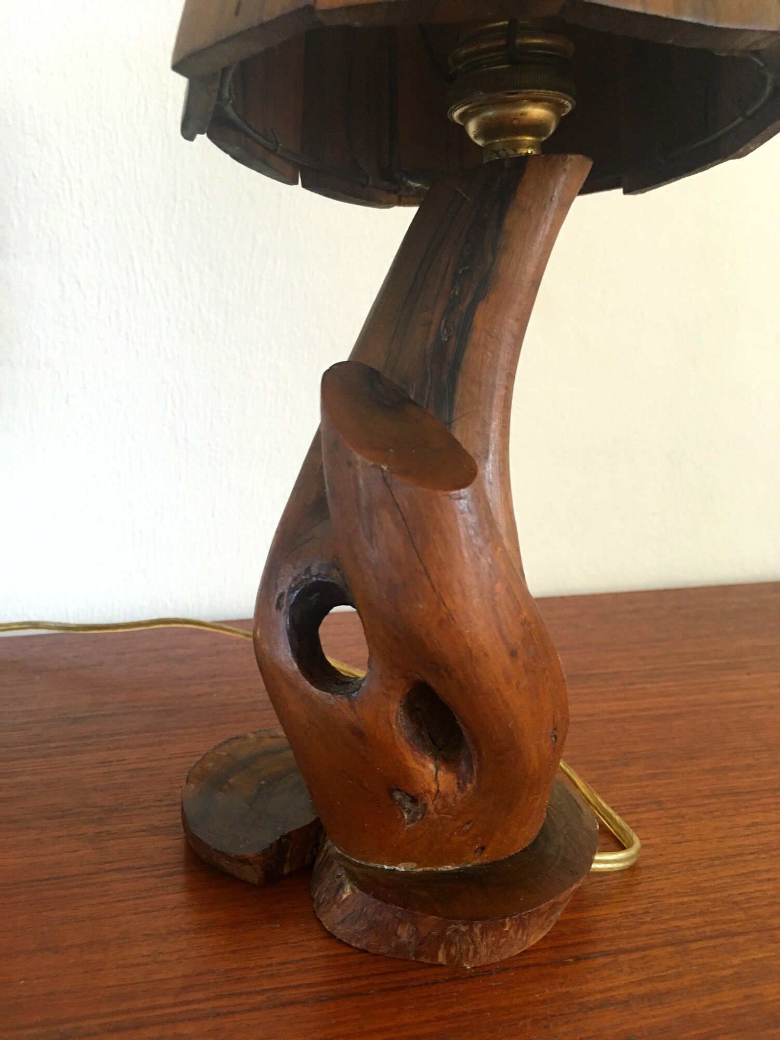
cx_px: 390
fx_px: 871
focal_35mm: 29
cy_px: 520
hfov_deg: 48.2
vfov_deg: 61.7
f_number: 2.2
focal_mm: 4.15
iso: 160
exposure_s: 1/33
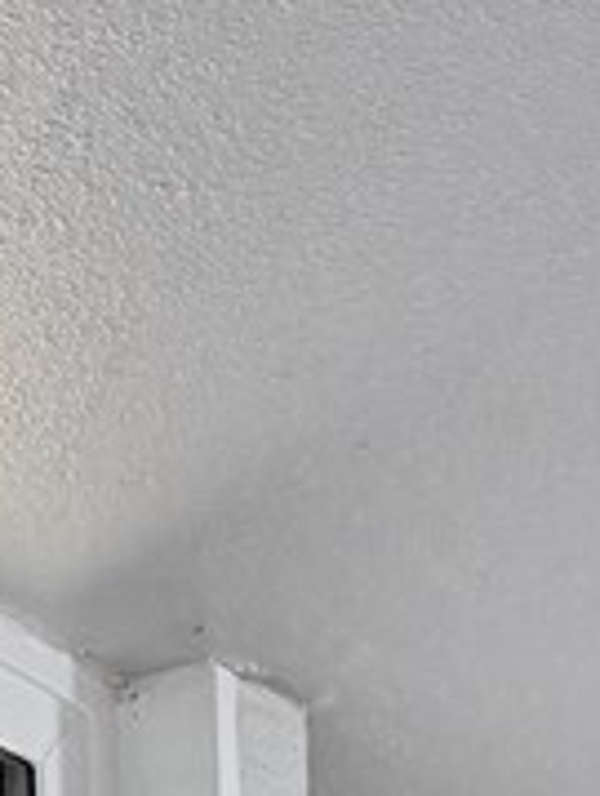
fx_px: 4928
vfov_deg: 7.8
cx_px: 902
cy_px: 2477
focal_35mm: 214
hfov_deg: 6.9
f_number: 1.78
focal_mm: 6.76
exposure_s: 1/60
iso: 160
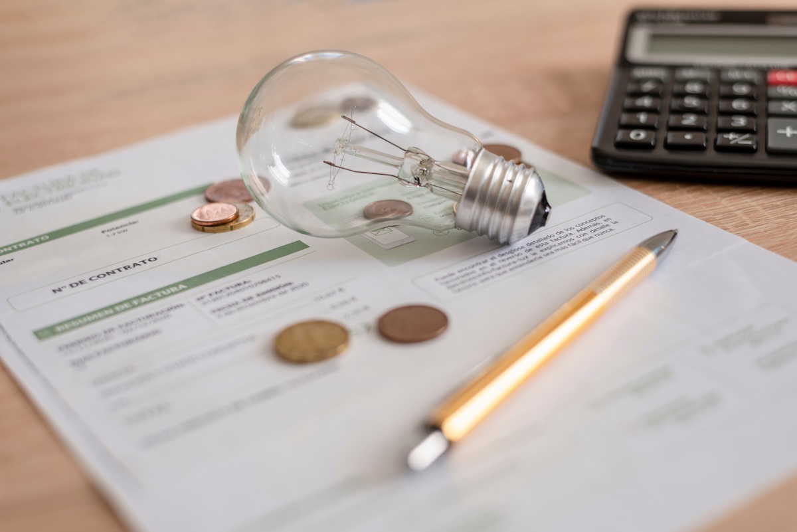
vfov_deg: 27.0
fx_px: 1107
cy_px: 266
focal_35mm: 50
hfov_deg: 39.6
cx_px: 398
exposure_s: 1/100
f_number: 2.8
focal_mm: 50
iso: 100
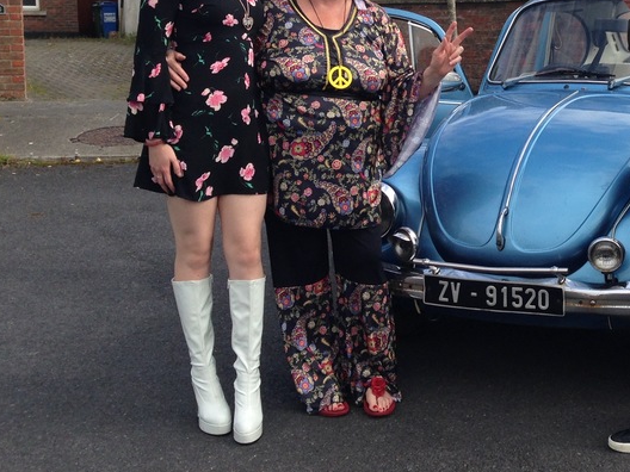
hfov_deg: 28.9
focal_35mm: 64
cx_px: 581
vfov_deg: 22.6
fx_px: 1165
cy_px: 98
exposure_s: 1/645
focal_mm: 4.12
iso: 50
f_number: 2.4
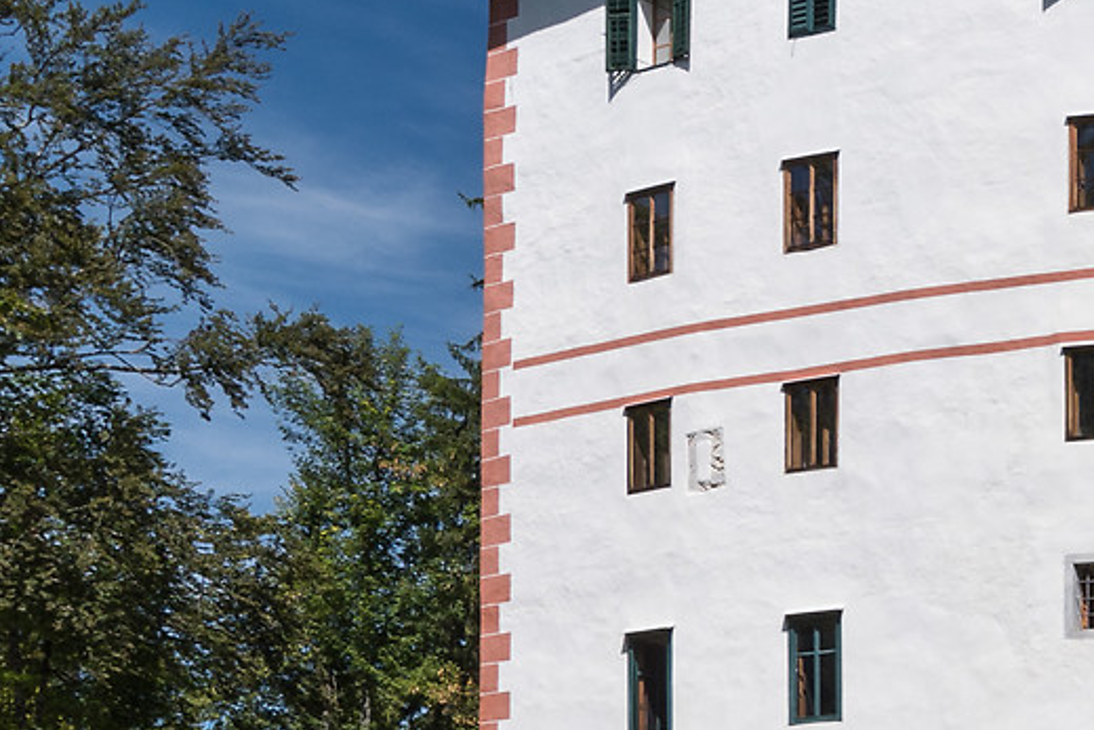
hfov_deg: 16.7
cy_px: 1185
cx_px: 2323
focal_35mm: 83
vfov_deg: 14.9
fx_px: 2523
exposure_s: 1/100
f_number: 10
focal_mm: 18
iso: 100
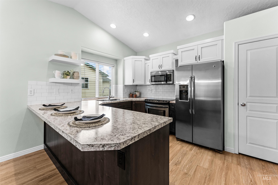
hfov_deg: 104.3
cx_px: 139
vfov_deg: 81.2
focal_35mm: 14
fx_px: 108
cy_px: 92
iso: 1250
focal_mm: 14
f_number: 8
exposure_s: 1/20
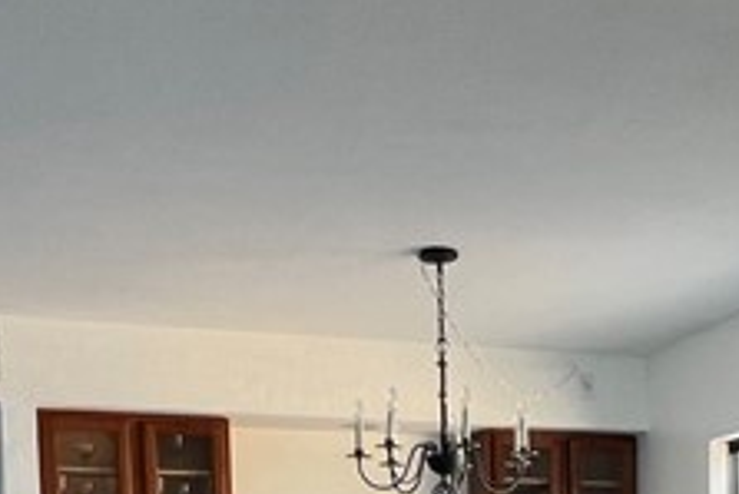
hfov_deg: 31.3
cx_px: 623
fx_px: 1274
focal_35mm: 62
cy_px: 756
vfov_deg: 19.1
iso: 160
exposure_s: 1/99
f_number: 1.8
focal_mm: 1.57
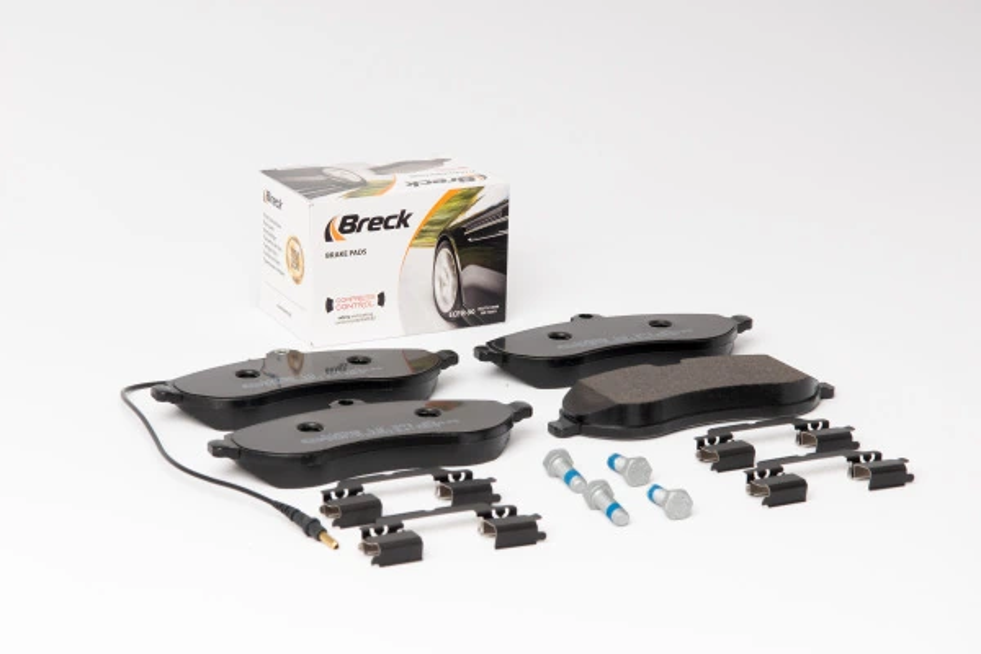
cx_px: 490
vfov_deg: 15.2
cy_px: 327
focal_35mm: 90
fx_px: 2452
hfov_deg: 22.6
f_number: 13
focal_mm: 60
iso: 100
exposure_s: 1/200
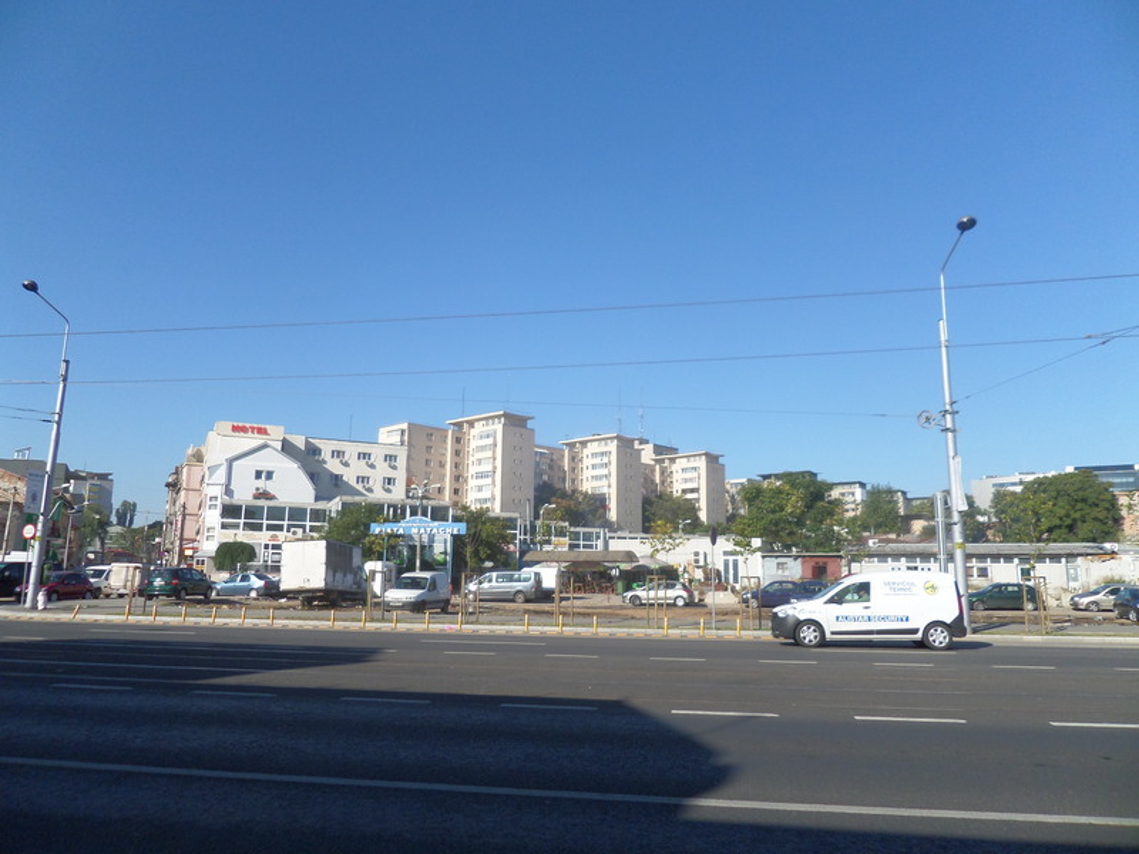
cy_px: 427
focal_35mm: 24
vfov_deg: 56.8
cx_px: 570
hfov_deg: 71.6
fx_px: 790
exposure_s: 1/1000
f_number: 3.1
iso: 80
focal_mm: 4.3
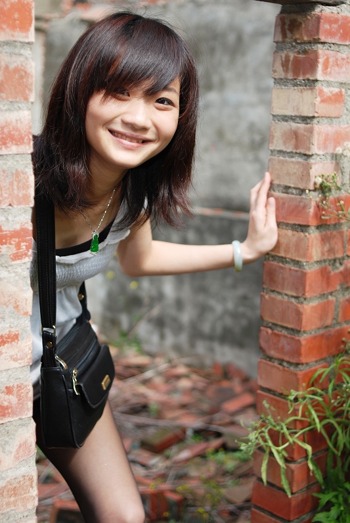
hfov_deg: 25.8
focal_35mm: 52
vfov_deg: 37.8
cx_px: 175
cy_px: 262
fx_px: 763
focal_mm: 35
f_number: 2.8
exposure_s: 1/800
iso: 100
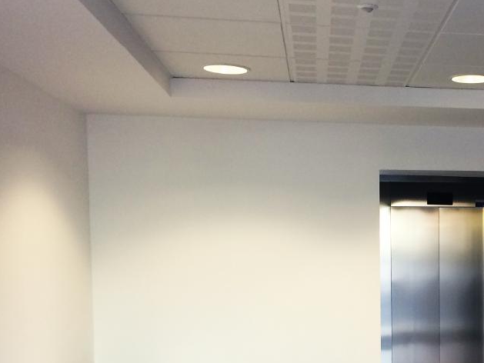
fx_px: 825
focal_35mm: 59
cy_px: 305
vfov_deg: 24.3
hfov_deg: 30.3
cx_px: 489
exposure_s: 1/33
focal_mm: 4.15
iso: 40
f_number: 2.2
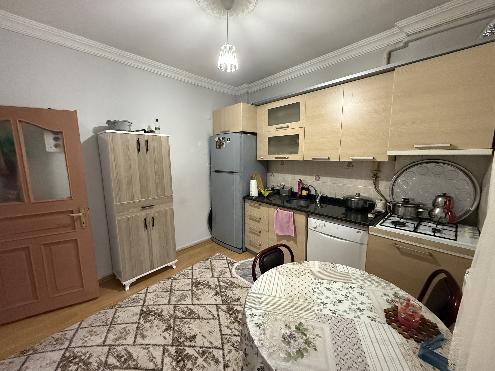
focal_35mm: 14
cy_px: 186
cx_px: 248
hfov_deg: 102.1
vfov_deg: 85.7
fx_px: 200
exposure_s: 1/50
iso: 800
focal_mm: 2.22
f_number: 2.2
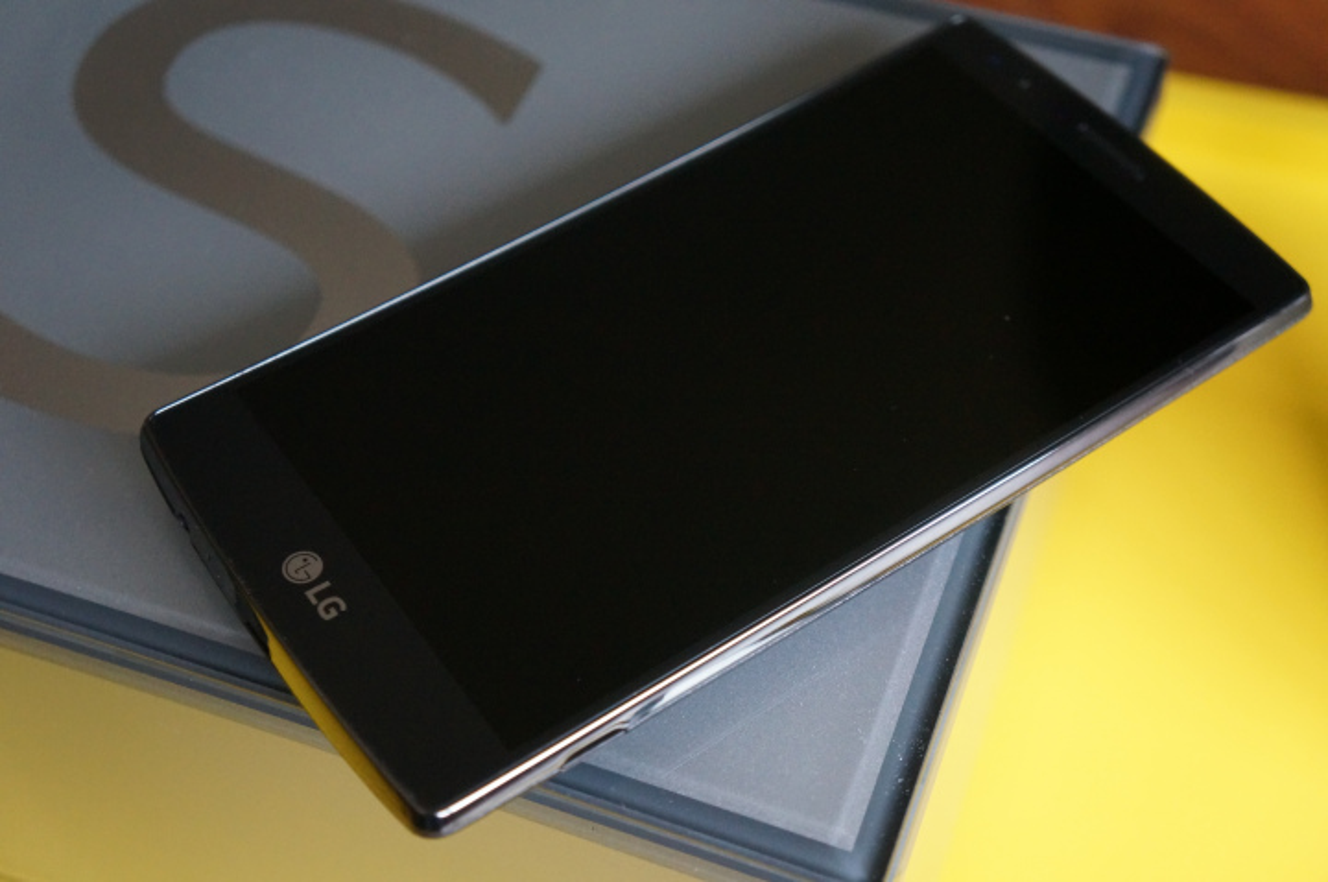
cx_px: 664
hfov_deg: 37.9
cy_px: 441
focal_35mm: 52
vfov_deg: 25.7
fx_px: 1934
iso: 3200
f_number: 4.5
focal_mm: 35
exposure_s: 1/80
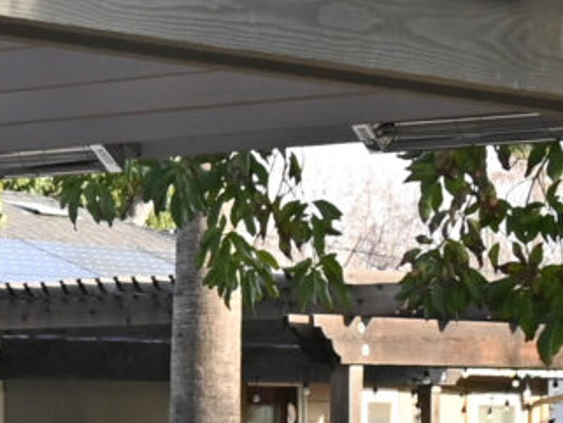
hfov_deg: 9.9
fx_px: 2994
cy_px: 508
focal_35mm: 184
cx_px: -581
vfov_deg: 8.0
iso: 200
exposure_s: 1/250
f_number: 4.5
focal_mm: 16
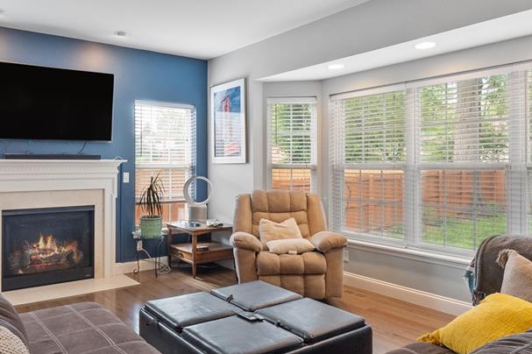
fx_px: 399
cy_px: 166
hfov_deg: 66.7
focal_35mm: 27
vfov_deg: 47.9
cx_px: 210
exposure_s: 1/6
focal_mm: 8
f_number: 8
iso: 400
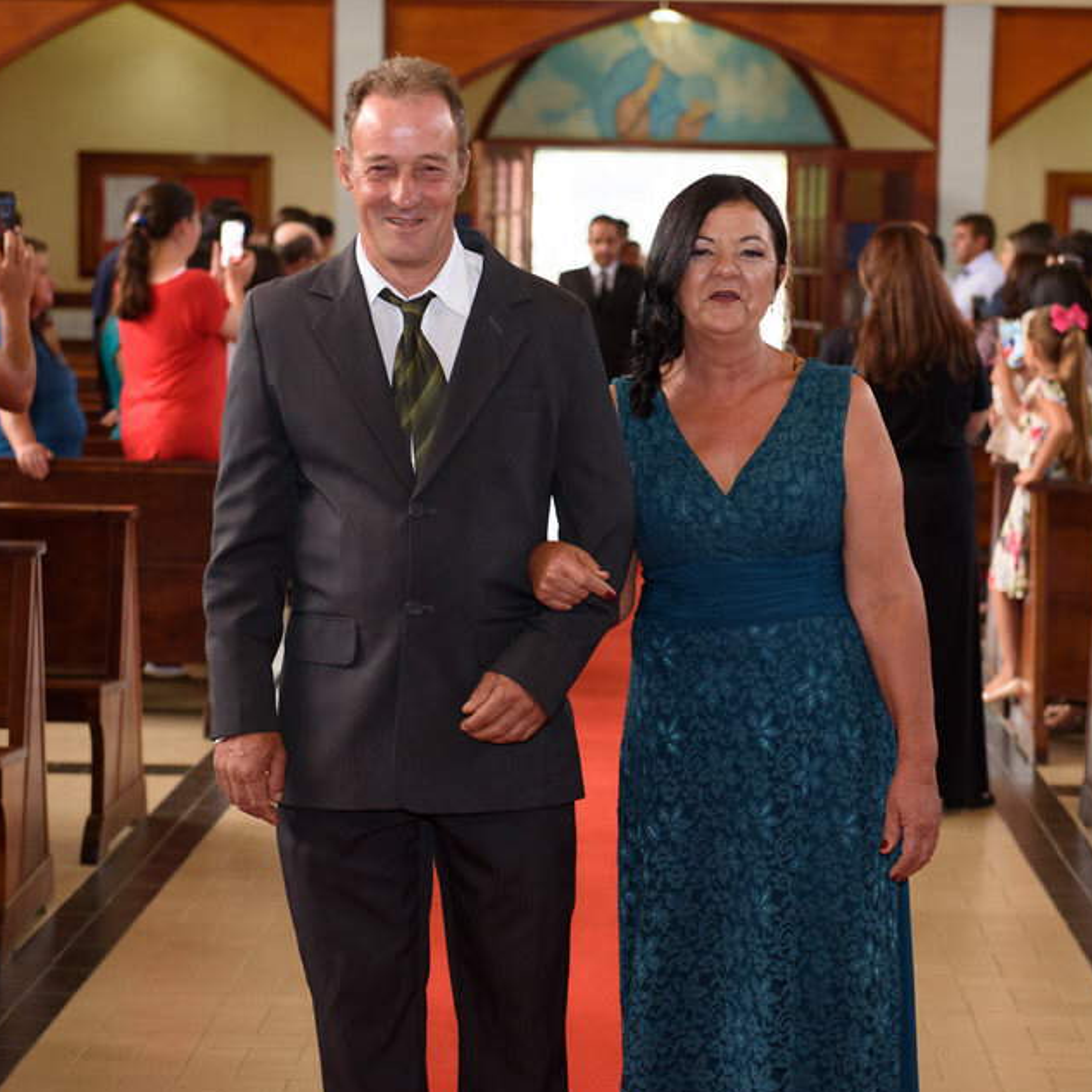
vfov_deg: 21.7
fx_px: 2855
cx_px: 616
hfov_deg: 21.6
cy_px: 551
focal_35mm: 80
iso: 2000
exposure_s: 1/160
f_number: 4
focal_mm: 62
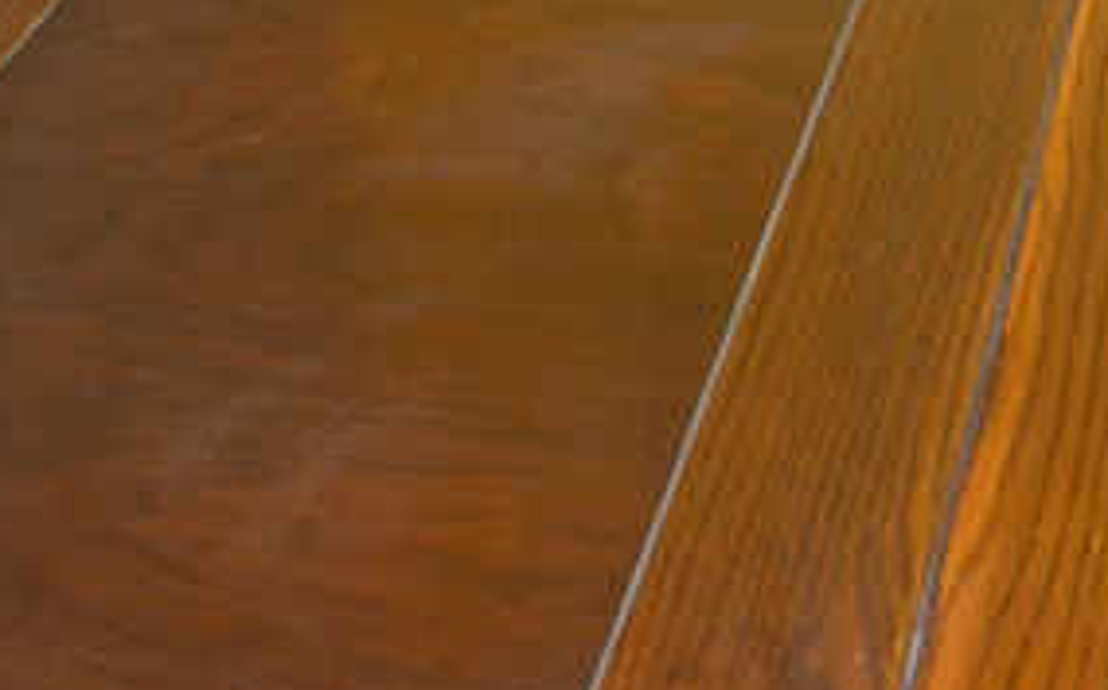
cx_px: 893
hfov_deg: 21.2
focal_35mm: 97
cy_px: 382
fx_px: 2927
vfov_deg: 13.5
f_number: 3.8
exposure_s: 1/60
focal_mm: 20
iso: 1400
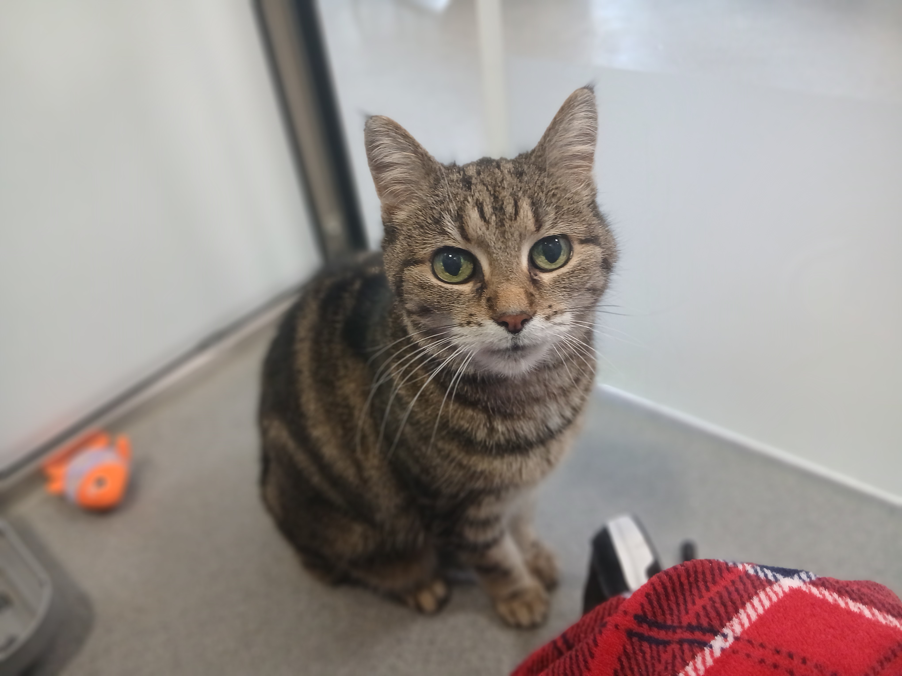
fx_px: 677
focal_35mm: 26
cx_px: 451
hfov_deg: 67.3
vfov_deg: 53.1
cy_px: 338
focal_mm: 3.98
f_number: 1.8
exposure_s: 1/25
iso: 250
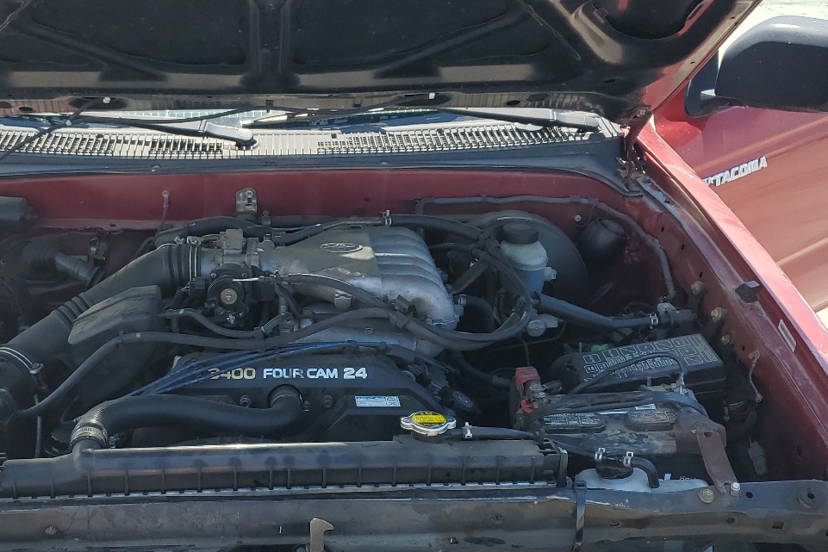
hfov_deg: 43.1
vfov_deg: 29.8
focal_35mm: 45
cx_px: 292
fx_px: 1035
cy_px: 322
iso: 50
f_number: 1.5
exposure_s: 1/1000
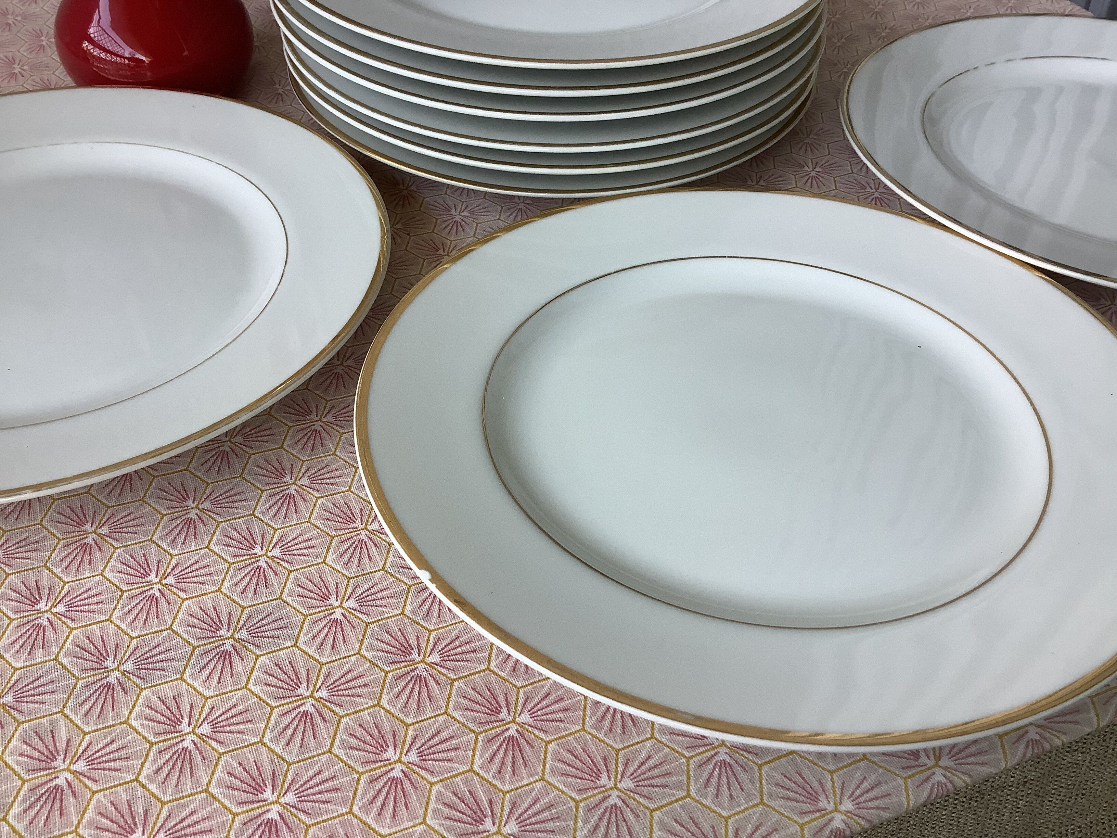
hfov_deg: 58.4
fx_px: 1000
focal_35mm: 31
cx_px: 558
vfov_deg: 45.4
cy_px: 419
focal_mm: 3.3
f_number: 2.4
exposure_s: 1/120
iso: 80
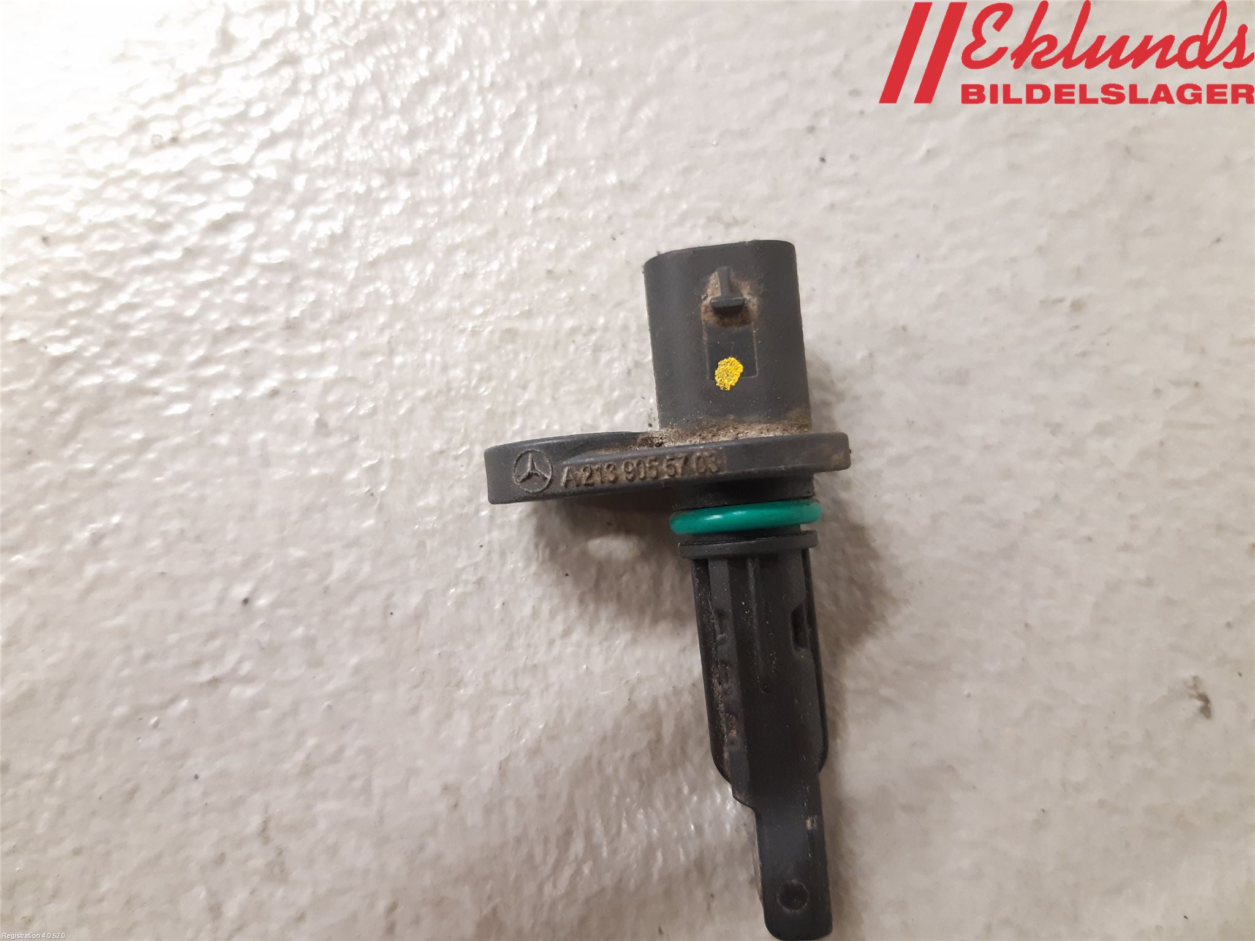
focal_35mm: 26
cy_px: 470
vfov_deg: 53.1
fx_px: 943
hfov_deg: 67.3
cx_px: 628
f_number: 1.7
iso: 250
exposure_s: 1/25
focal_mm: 3.93
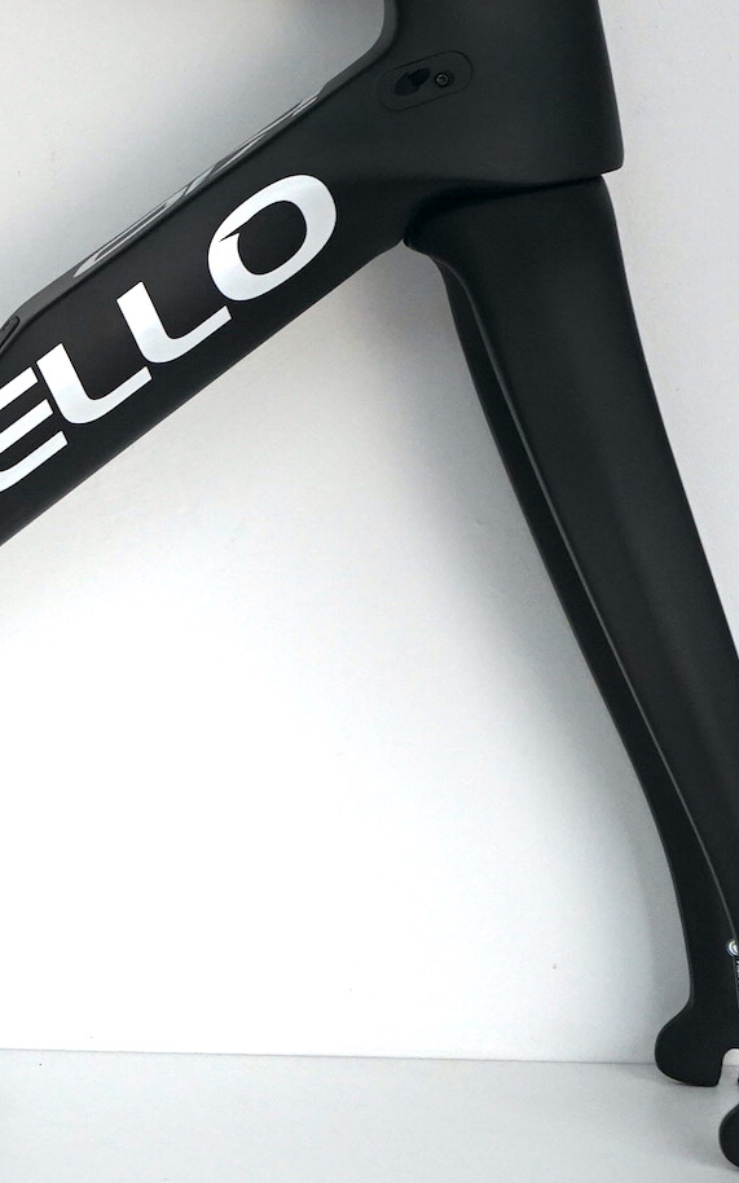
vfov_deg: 16.9
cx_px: -423
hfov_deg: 10.2
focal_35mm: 123
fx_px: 3965
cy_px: 294
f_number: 4.5
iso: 1000
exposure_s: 1/160
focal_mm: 46
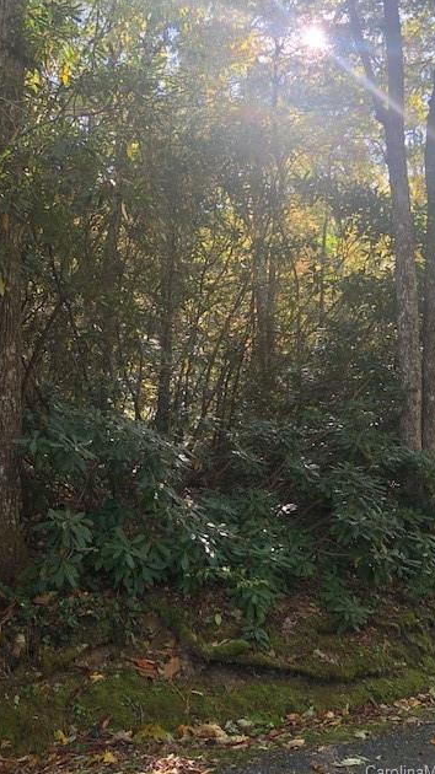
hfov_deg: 37.7
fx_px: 636
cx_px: 211
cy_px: 391
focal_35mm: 31
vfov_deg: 62.6
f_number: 1.8
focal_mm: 3.99
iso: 32
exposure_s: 1/120
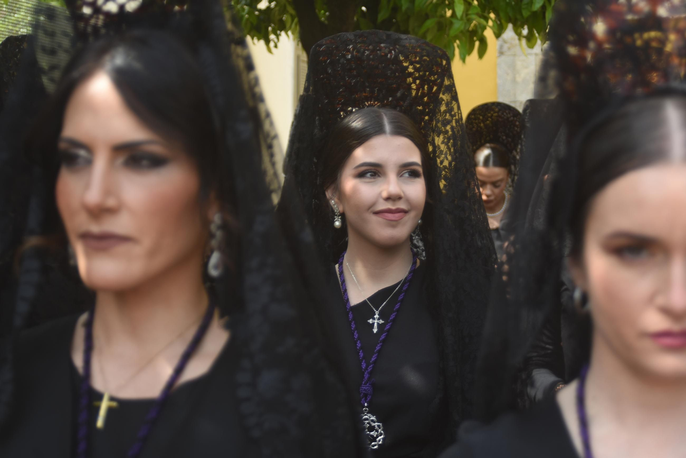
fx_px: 1487
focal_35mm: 78
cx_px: 343
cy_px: 229
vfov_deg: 17.5
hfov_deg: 26.0
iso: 125
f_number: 5.6
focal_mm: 78
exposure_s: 1/125
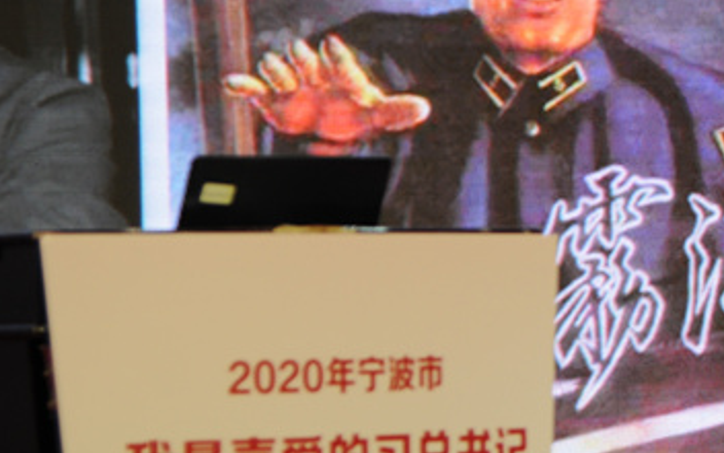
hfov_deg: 8.6
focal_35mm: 243
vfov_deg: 5.4
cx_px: 701
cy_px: 133
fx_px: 4795
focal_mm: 70
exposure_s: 1/30
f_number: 4
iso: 250
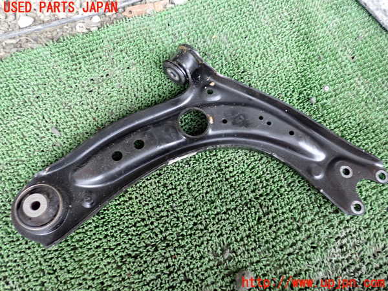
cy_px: 146
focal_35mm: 30
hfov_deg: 60.0
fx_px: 336
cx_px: 194
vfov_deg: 46.8
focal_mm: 5.4
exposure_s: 1/30
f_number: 2.3
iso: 250
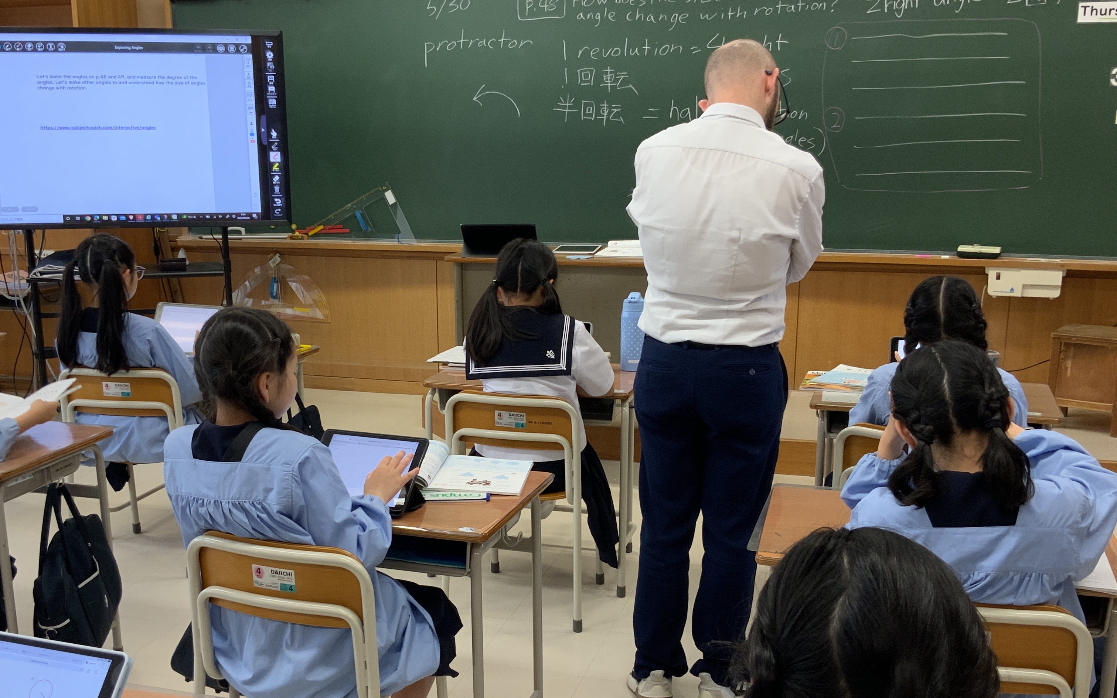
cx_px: 513
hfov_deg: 48.2
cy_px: 420
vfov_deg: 31.2
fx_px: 1248
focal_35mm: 41
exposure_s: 1/50
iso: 50
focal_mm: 3
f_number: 1.8
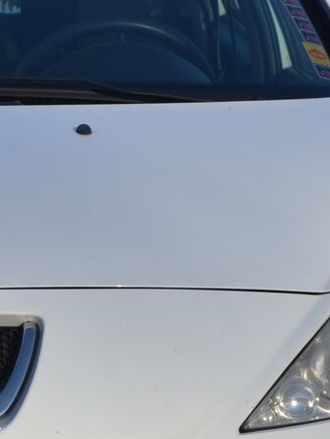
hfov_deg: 7.7
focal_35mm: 190
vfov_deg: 10.4
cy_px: 282
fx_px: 2416
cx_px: -59
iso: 100
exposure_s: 1/250
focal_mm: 31
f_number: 8
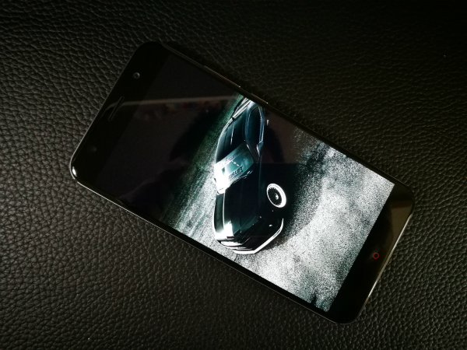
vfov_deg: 51.4
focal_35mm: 27
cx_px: 234
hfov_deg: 65.3
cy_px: 175
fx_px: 364
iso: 400
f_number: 2.2
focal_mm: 4.5
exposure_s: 1/24
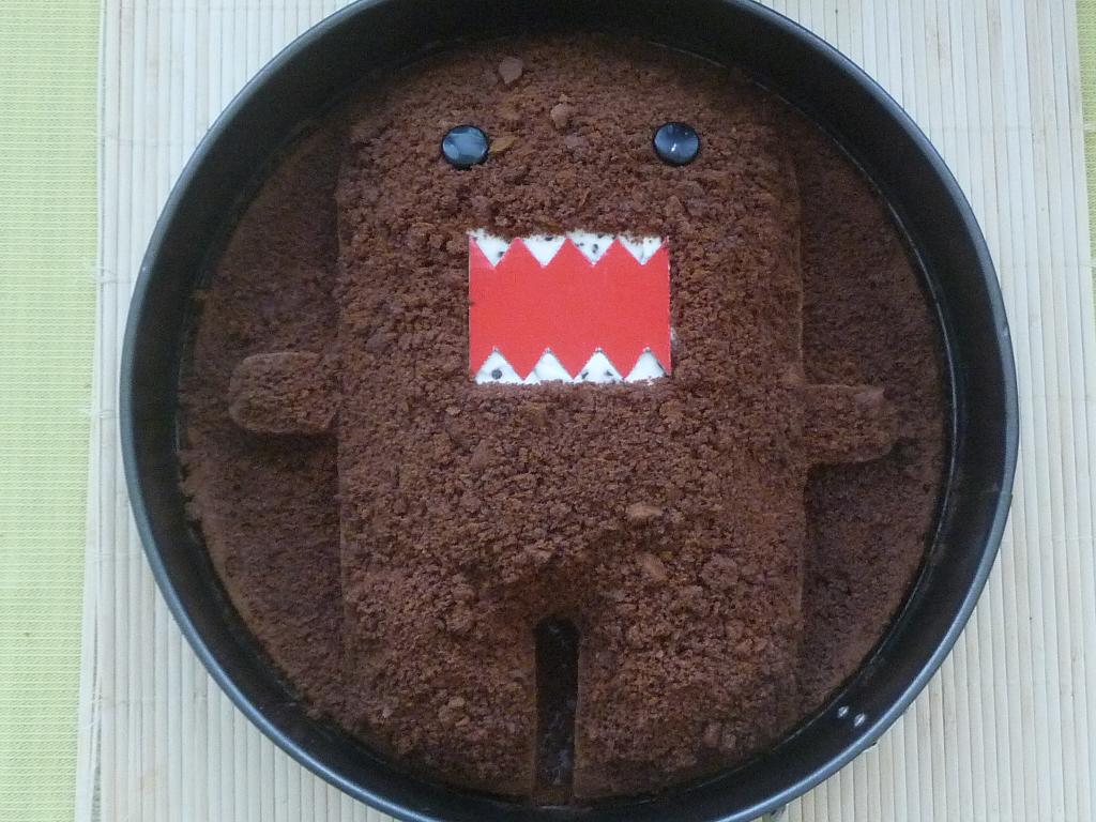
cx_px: 548
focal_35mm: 54
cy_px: 411
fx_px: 1710
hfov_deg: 35.5
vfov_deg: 27.0
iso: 400
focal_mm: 5.3
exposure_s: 1/13
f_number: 3.5
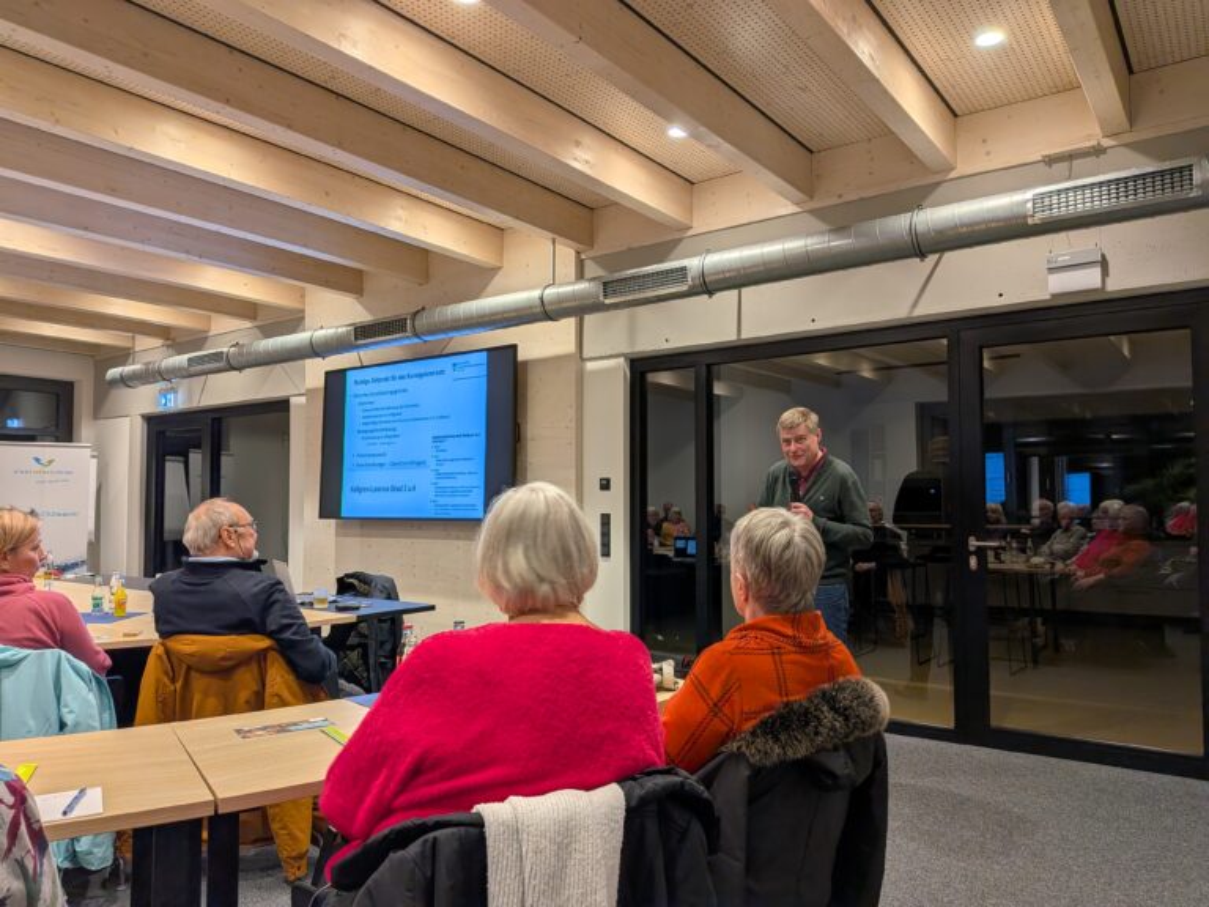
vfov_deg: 56.8
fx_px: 838
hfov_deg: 71.6
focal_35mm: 24
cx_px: 604
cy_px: 454
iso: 26
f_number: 1.7
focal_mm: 4.53
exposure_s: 1/259
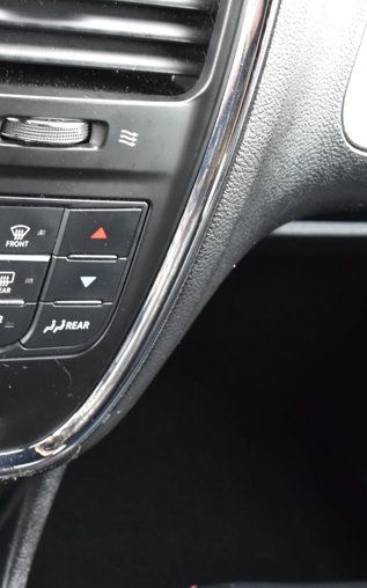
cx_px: -111
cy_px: 375
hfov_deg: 16.6
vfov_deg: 27.7
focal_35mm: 74
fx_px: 1186
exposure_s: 1/15
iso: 1100
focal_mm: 24
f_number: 6.3
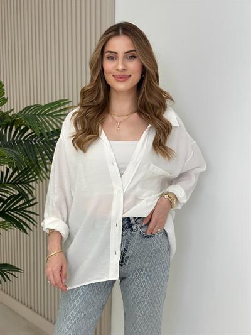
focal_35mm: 48
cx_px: 126
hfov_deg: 30.3
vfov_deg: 39.6
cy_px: 168
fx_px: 464
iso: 80
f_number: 1.78
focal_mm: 6.86
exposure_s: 1/343
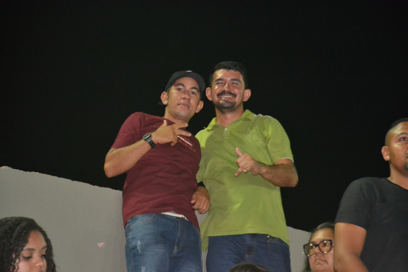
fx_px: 1785
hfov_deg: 13.0
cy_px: 136
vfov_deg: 8.7
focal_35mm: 158
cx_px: 204
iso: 3200
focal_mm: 105
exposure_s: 1/60
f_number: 5.6
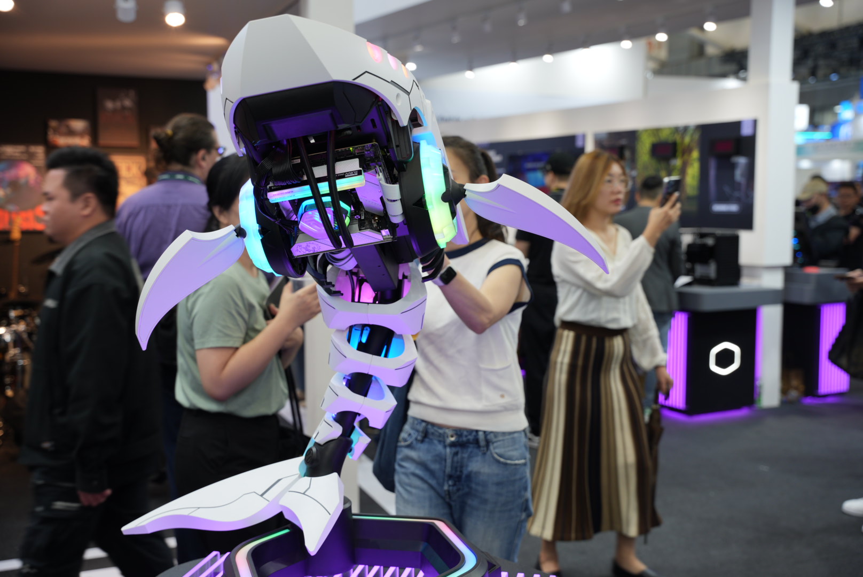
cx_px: 432
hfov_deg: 45.9
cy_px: 288
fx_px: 1020
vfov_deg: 31.6
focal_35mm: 42
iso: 250
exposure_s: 1/60
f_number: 4
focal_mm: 42.5
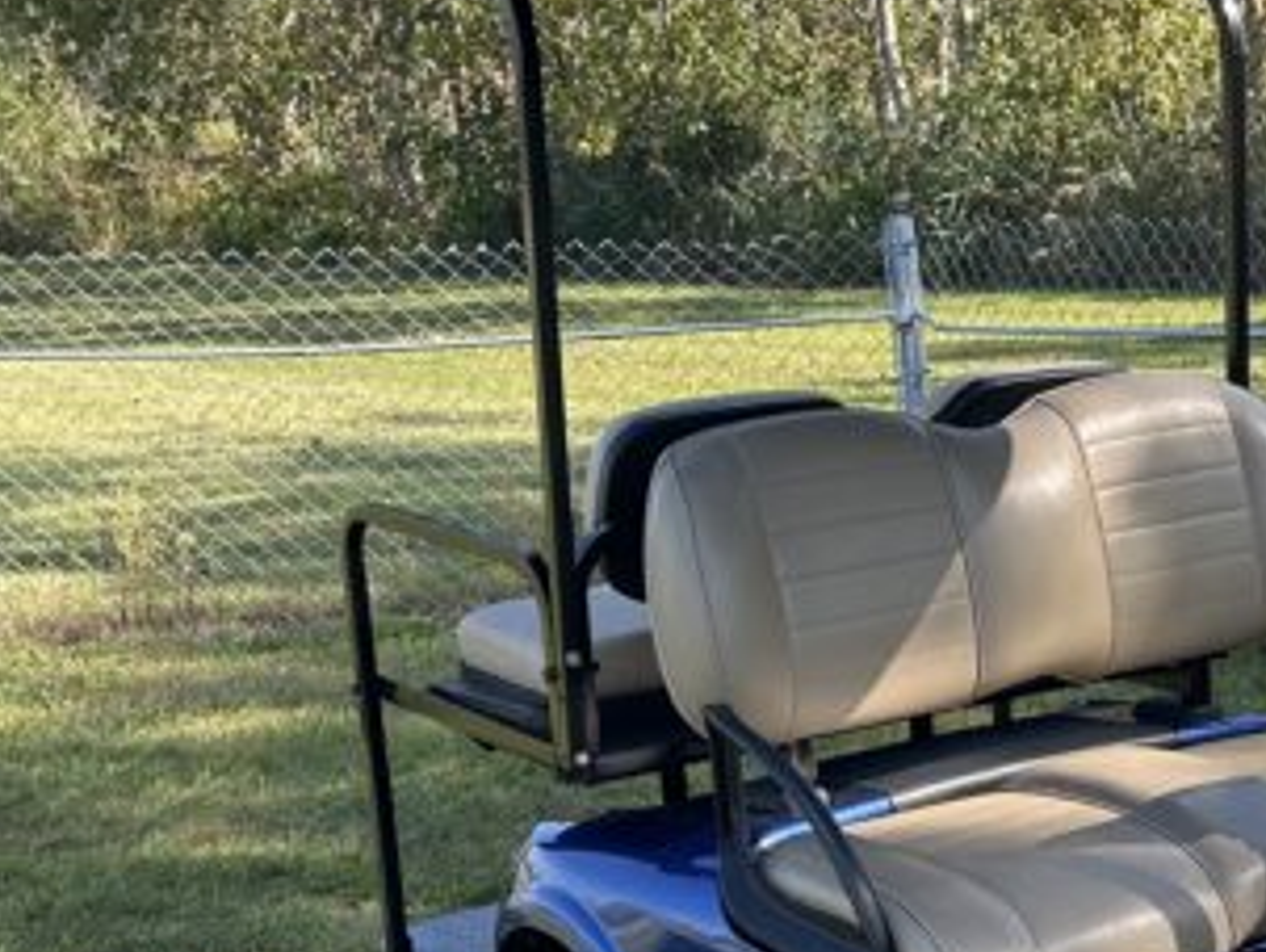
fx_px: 2635
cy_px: 780
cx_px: 1214
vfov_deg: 20.2
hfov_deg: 25.9
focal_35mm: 72
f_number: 1.5
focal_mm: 5.7
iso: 50
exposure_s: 1/753
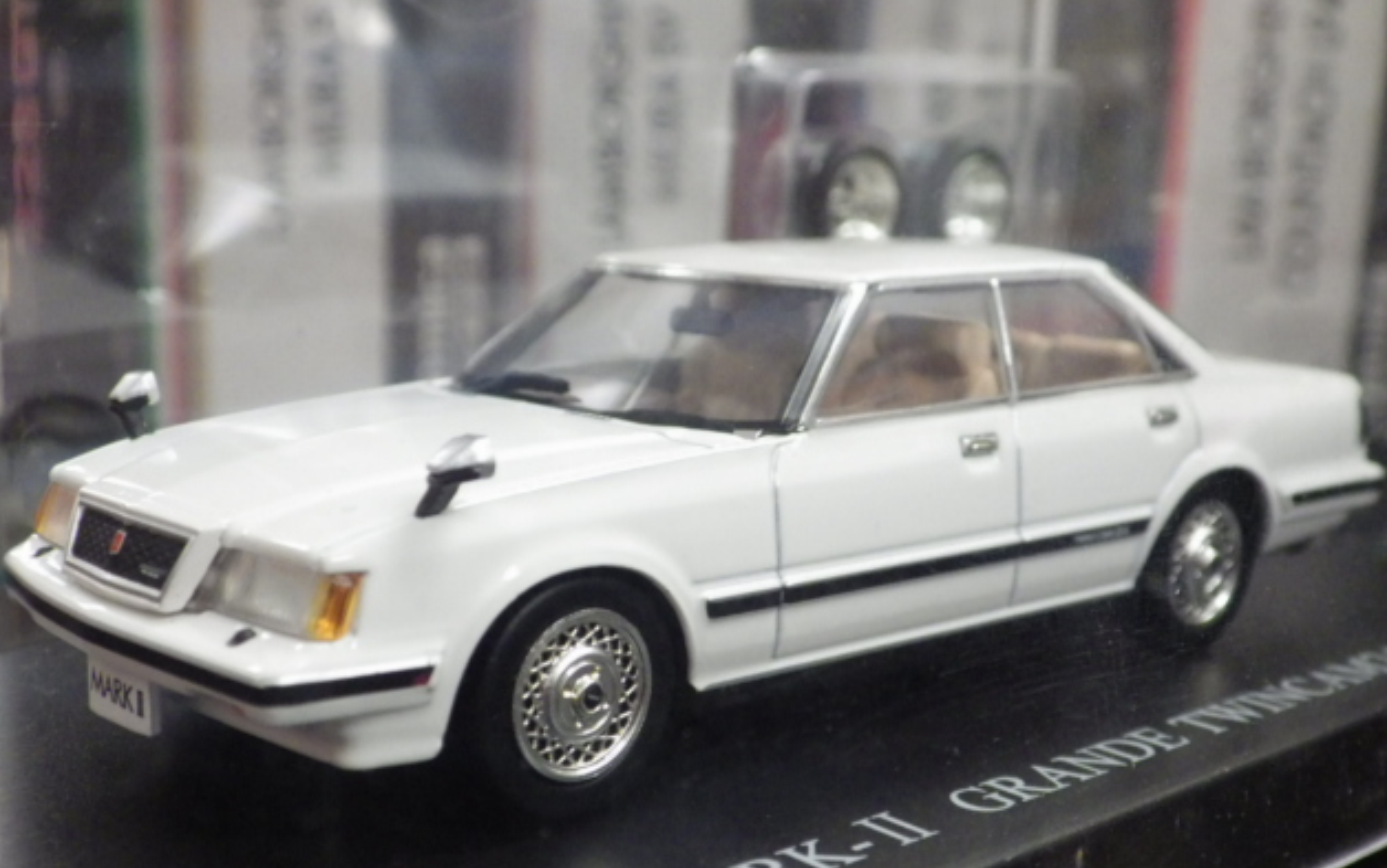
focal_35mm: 54
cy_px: 508
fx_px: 2042
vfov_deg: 24.0
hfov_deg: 37.5
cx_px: 698
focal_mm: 9
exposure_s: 1/40
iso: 800
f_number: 3.8
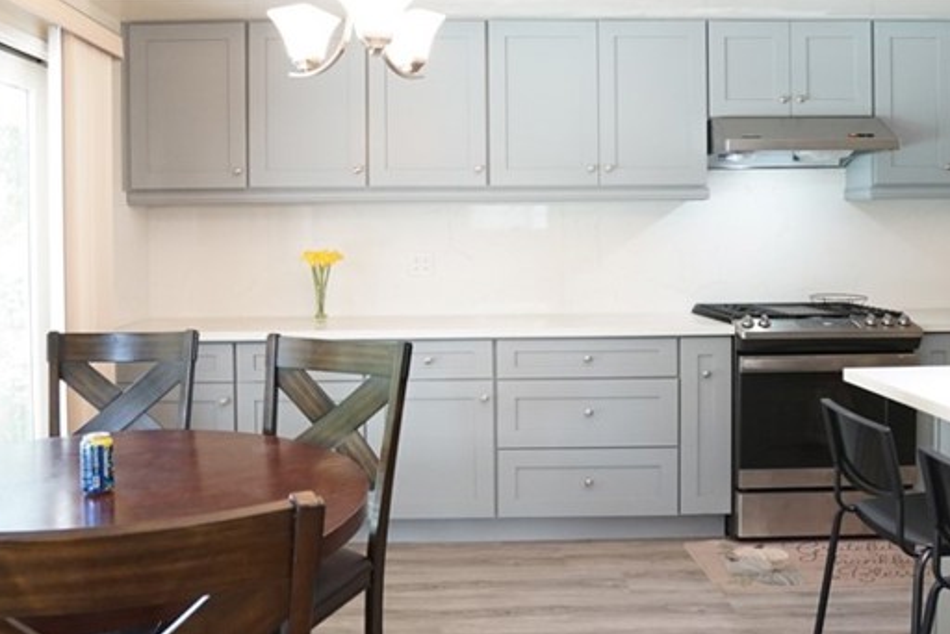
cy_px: 234
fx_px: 845
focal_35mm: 32
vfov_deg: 40.8
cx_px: 445
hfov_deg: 58.6
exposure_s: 1/60
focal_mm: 16
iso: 1250
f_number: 4
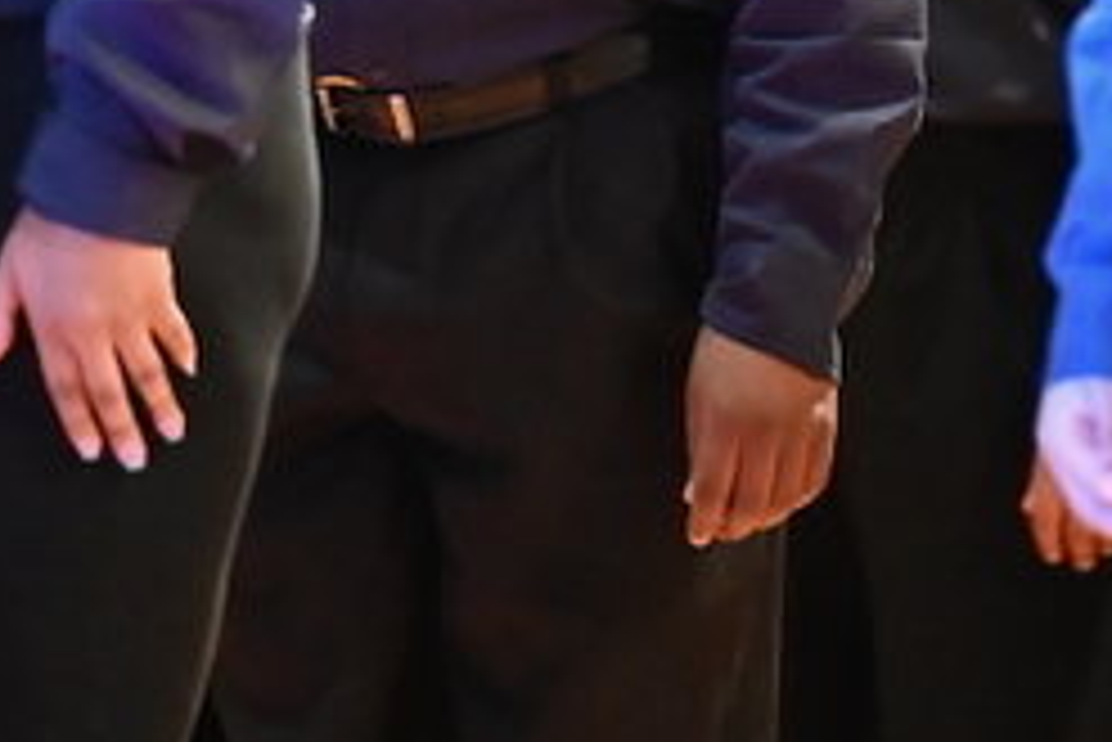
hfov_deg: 2.5
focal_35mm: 829
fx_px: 25621
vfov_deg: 1.7
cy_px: -729
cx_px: 909
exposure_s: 1/125
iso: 10000
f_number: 2.8
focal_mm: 200
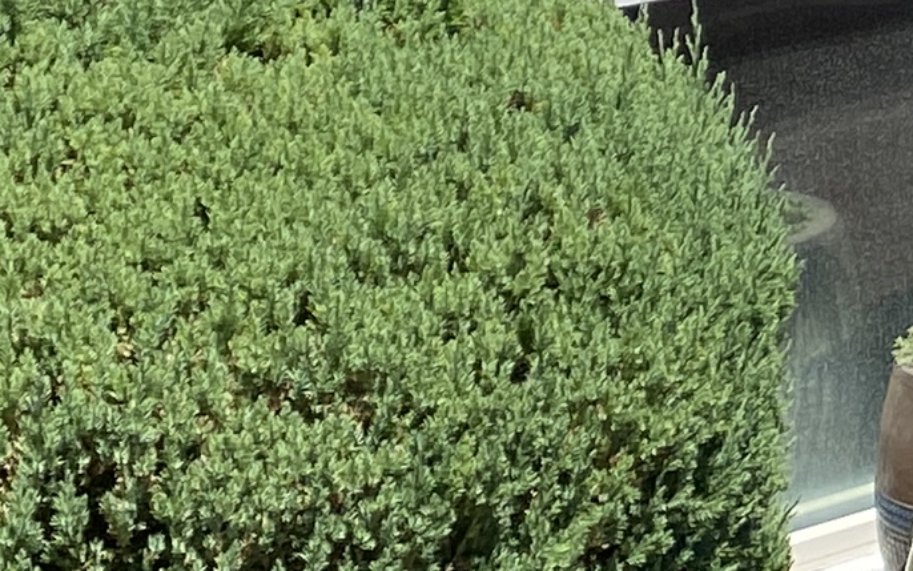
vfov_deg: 7.9
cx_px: 2011
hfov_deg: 11.3
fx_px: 4032
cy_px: -357
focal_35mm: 162
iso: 32
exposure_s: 1/3300
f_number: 1.8
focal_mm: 4.25
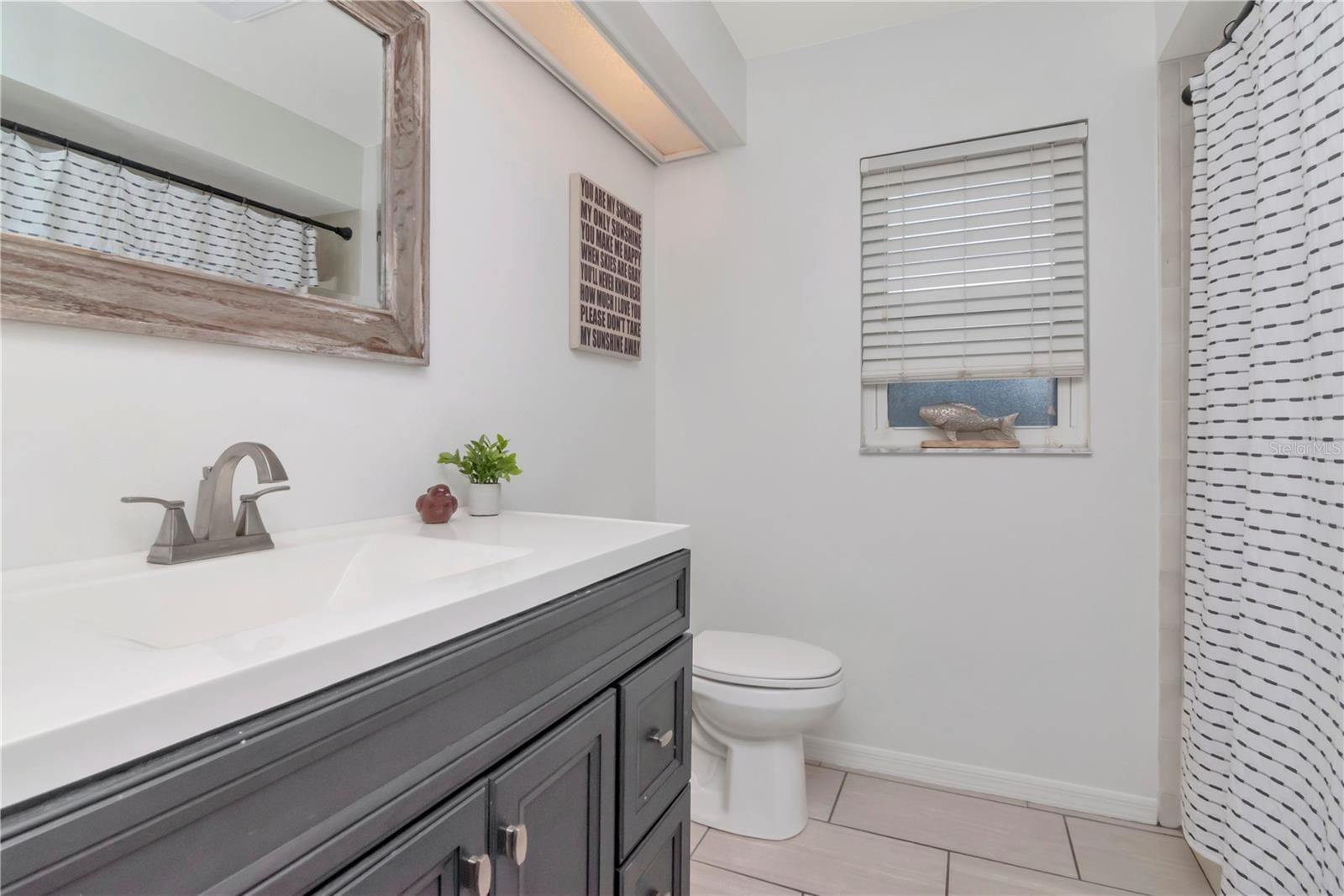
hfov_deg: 95.0
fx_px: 616
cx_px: 672
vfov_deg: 72.0
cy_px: 448
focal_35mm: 16
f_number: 16
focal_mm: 11
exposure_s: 1/200
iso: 1000
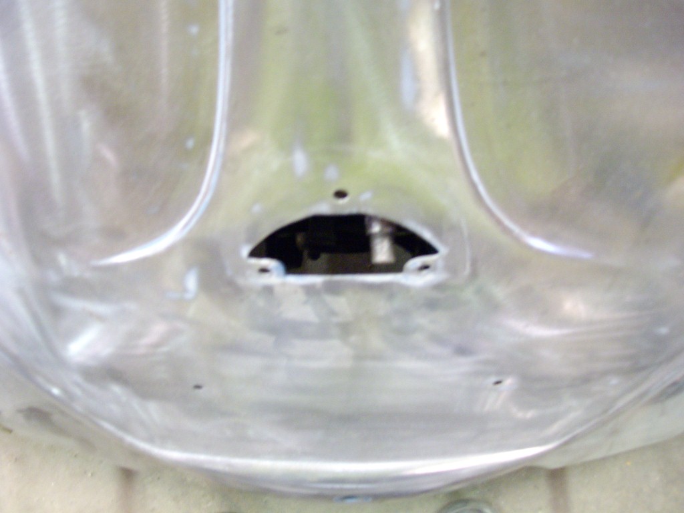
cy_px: 256
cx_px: 342
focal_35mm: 36
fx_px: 711
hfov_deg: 51.4
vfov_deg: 39.7
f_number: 2.7
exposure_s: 1/5
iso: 320
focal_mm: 6
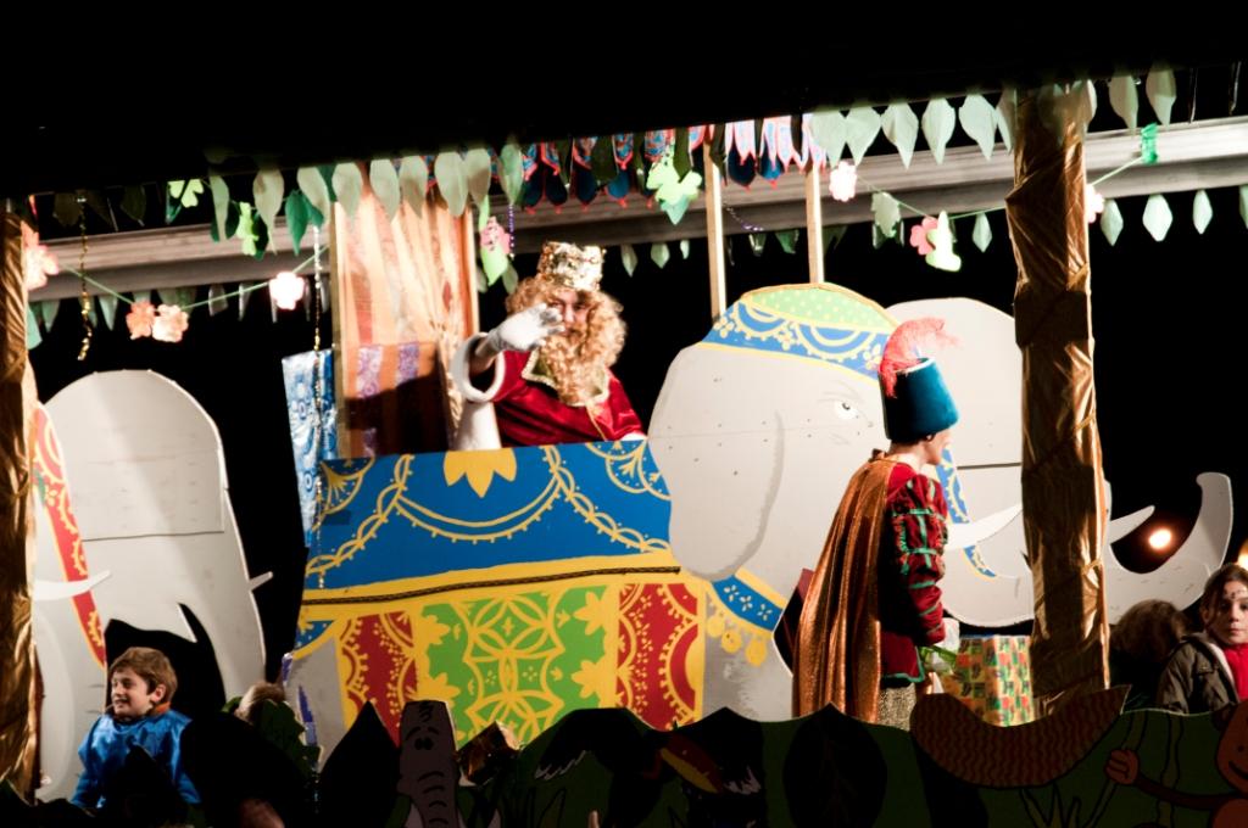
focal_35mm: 128
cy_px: 414
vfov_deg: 10.7
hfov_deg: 16.1
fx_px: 4414
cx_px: 624
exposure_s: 1/60
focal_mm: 85
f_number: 4
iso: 800
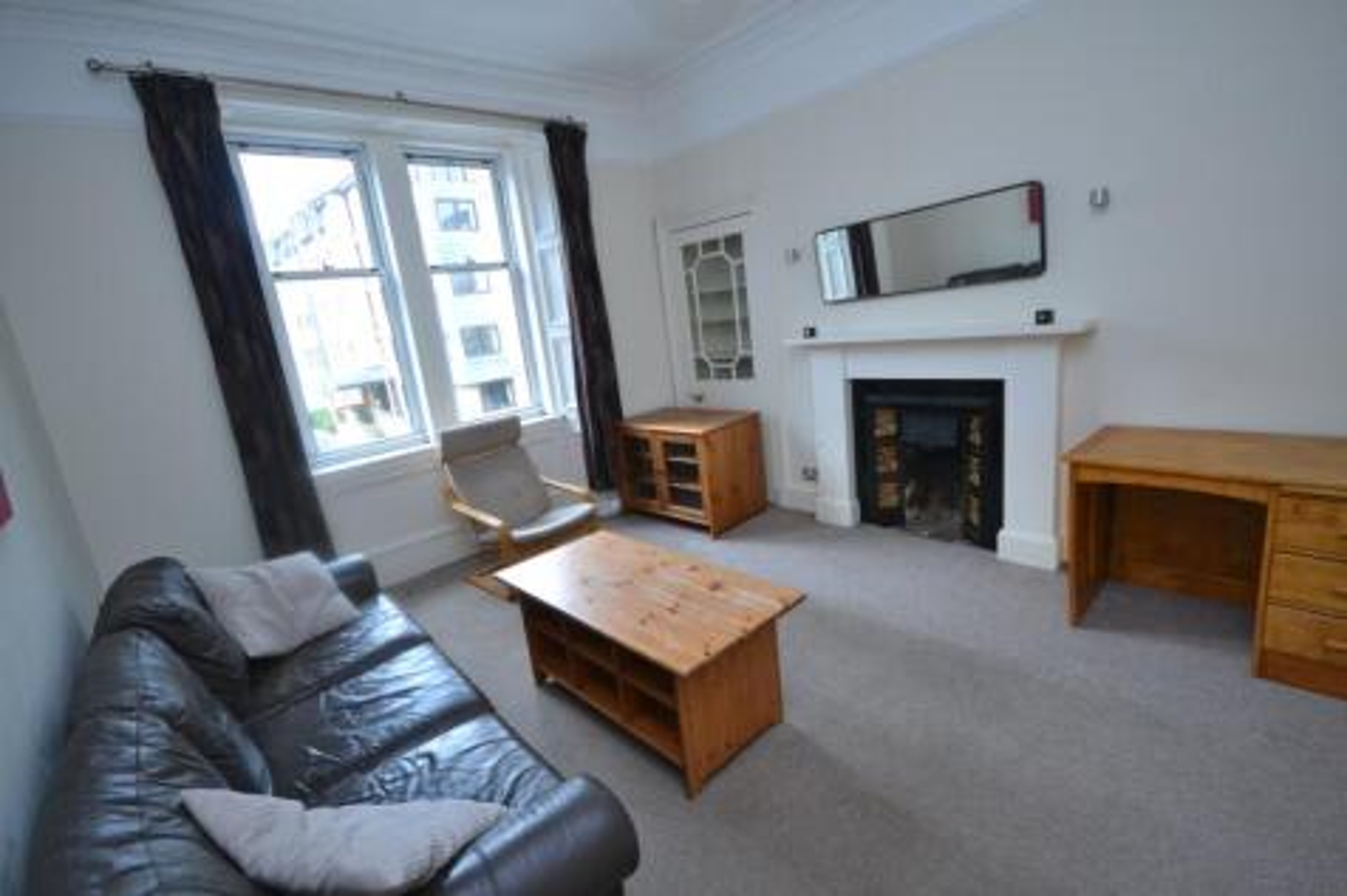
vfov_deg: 77.3
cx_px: 674
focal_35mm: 15
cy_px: 448
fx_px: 561
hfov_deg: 100.4
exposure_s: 1/60
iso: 640
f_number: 4
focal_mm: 10
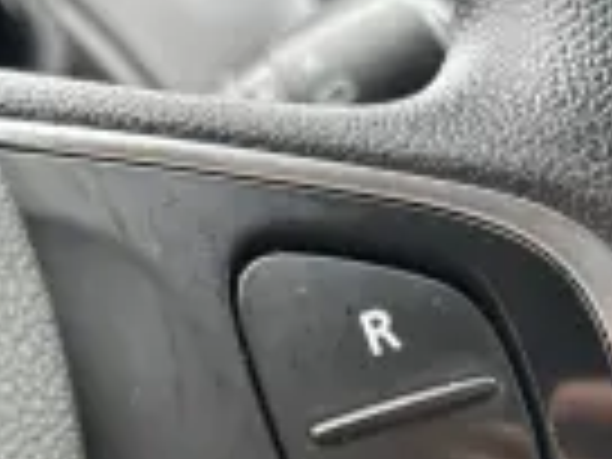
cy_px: 418
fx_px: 1220
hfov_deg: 28.0
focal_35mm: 69
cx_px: 216
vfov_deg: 20.8
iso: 100
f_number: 1.6
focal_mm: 5.96
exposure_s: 1/121
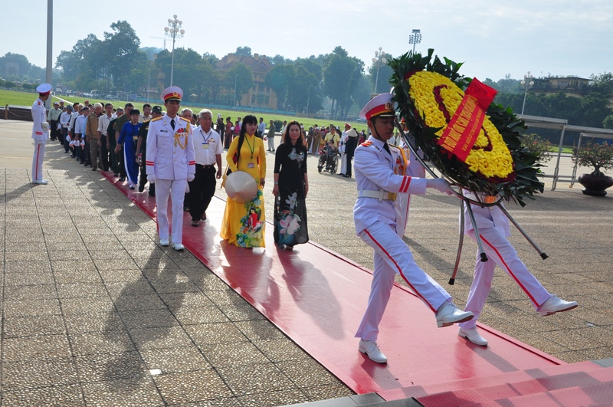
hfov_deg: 53.2
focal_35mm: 36
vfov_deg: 36.8
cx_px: 306
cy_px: 204
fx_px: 612
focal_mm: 24
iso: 320
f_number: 10
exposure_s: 1/400
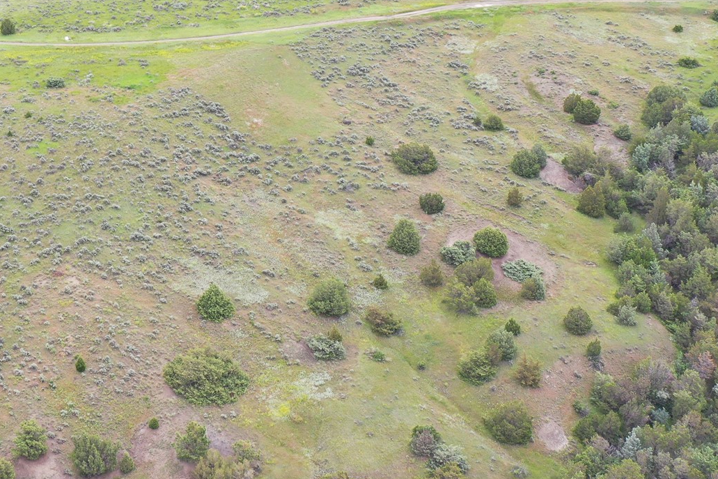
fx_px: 1176
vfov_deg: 22.8
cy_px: 139
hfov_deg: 33.1
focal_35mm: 59
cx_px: 163
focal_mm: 10.26
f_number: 4.5
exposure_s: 1/160
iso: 100
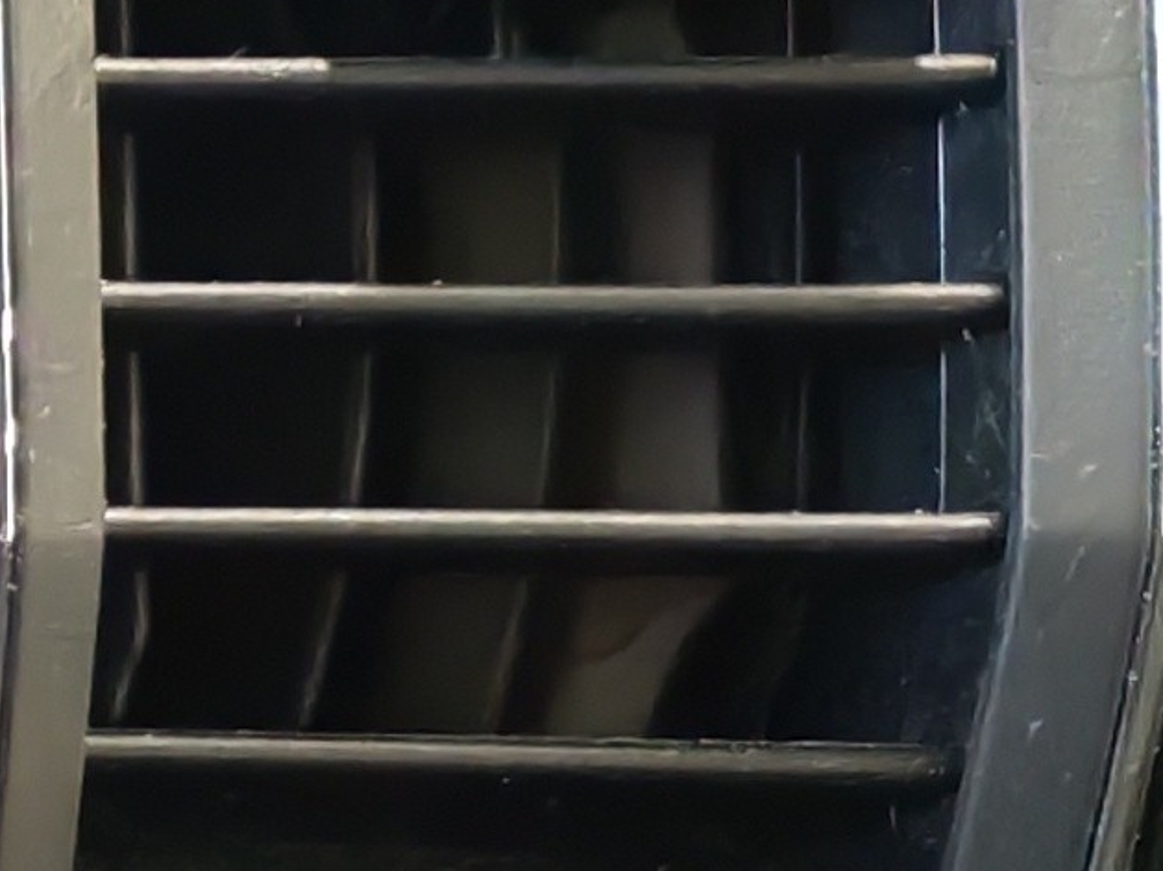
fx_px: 6783
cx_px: -2507
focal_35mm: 202
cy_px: 1245
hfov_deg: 8.1
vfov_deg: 7.2
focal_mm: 6.12
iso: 2500
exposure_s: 1/33
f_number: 1.9
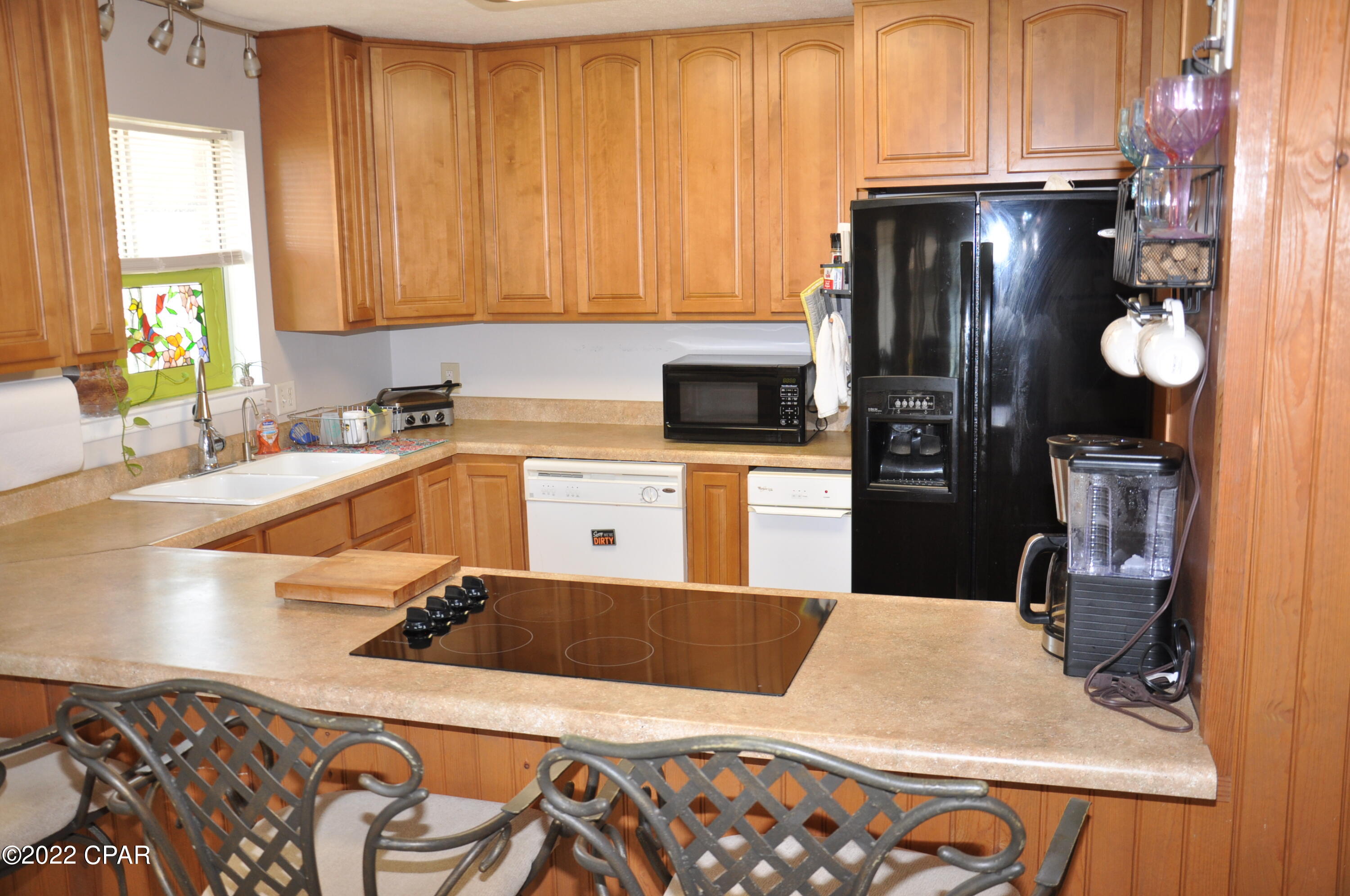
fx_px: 1180
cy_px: 448
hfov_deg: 59.6
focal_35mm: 32
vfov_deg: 41.6
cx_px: 675
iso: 400
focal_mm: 21
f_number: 5
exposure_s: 1/60
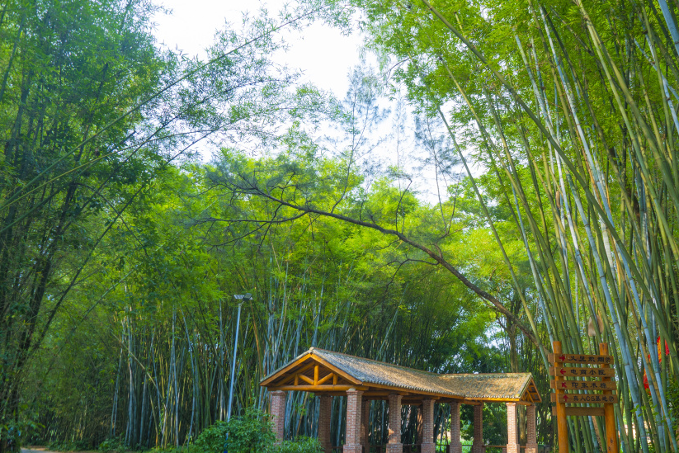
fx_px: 660
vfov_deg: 37.9
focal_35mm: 35
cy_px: 234
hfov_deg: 53.9
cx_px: 420
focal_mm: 24
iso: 100
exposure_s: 1/25
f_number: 8
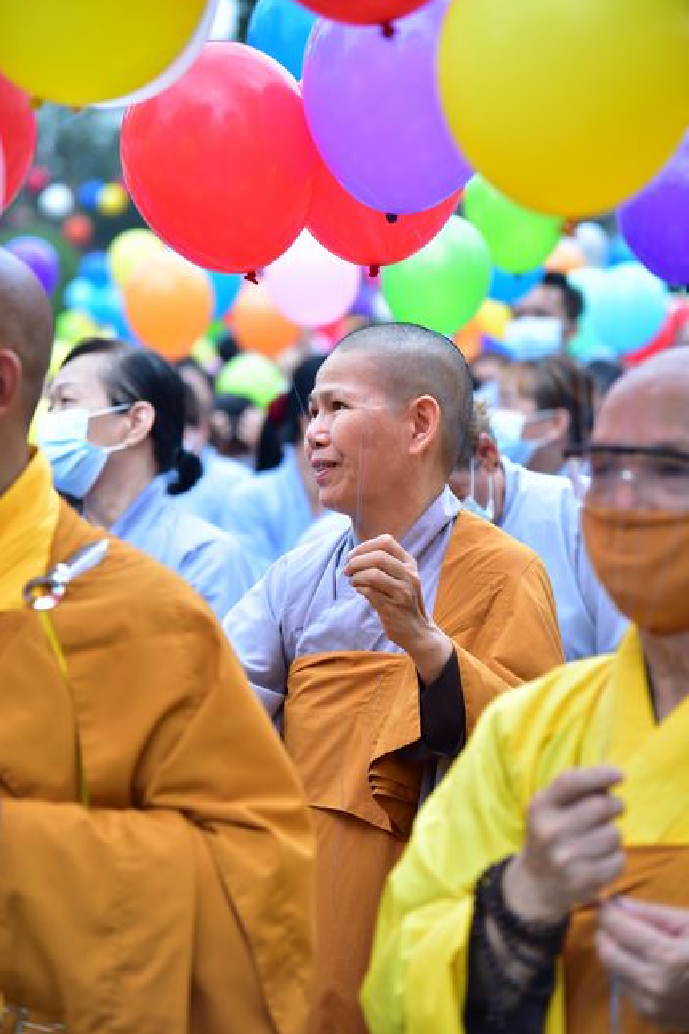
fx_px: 3473
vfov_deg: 16.9
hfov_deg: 11.3
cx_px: 344
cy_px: 518
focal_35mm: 121
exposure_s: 1/80
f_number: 4
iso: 125
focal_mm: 120
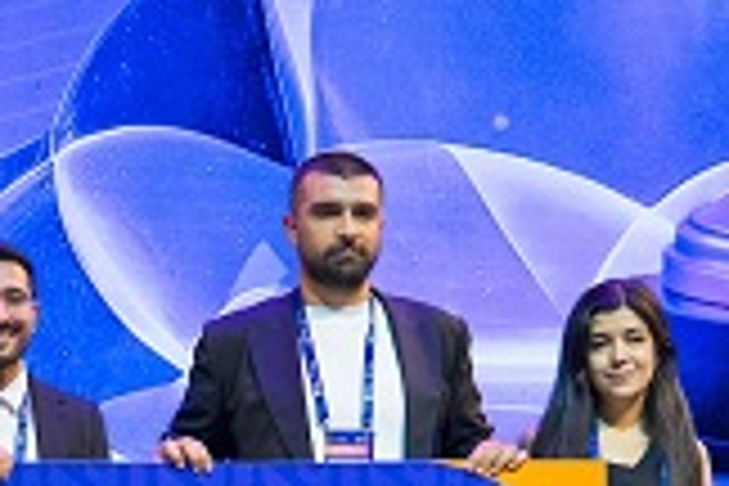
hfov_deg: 13.5
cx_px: -68
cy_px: 605
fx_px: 3017
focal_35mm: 149
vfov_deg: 9.1
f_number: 3.5
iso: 2500
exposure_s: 1/200
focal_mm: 43
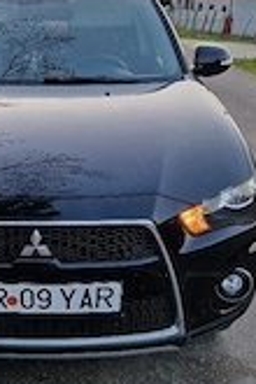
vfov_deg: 34.5
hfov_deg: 22.7
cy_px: 186
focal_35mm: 58
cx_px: 21
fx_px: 619
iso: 64
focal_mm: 5.4
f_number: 1.8
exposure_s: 1/182
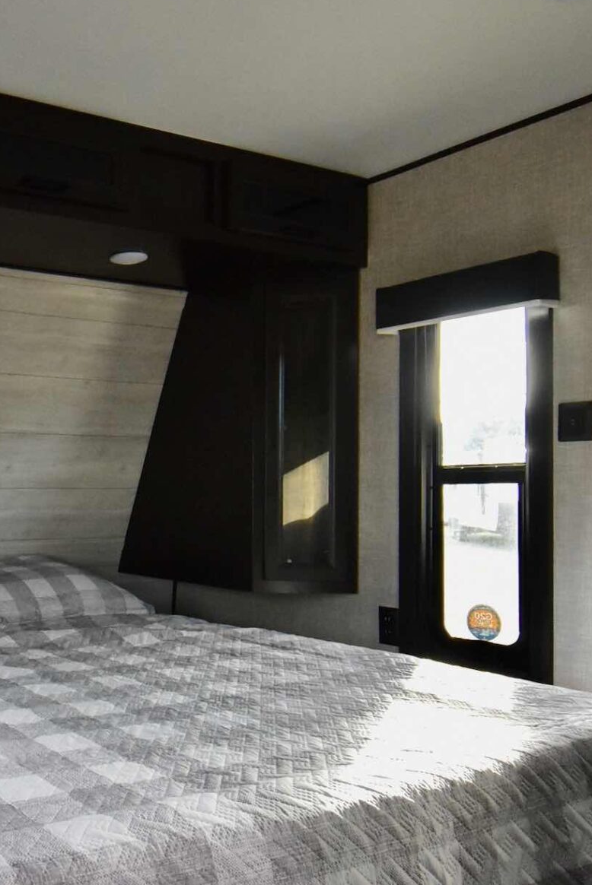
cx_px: 4
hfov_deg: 36.2
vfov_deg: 57.1
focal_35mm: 33
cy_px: 487
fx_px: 812
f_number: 4.5
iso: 1400
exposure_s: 1/60
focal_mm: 10
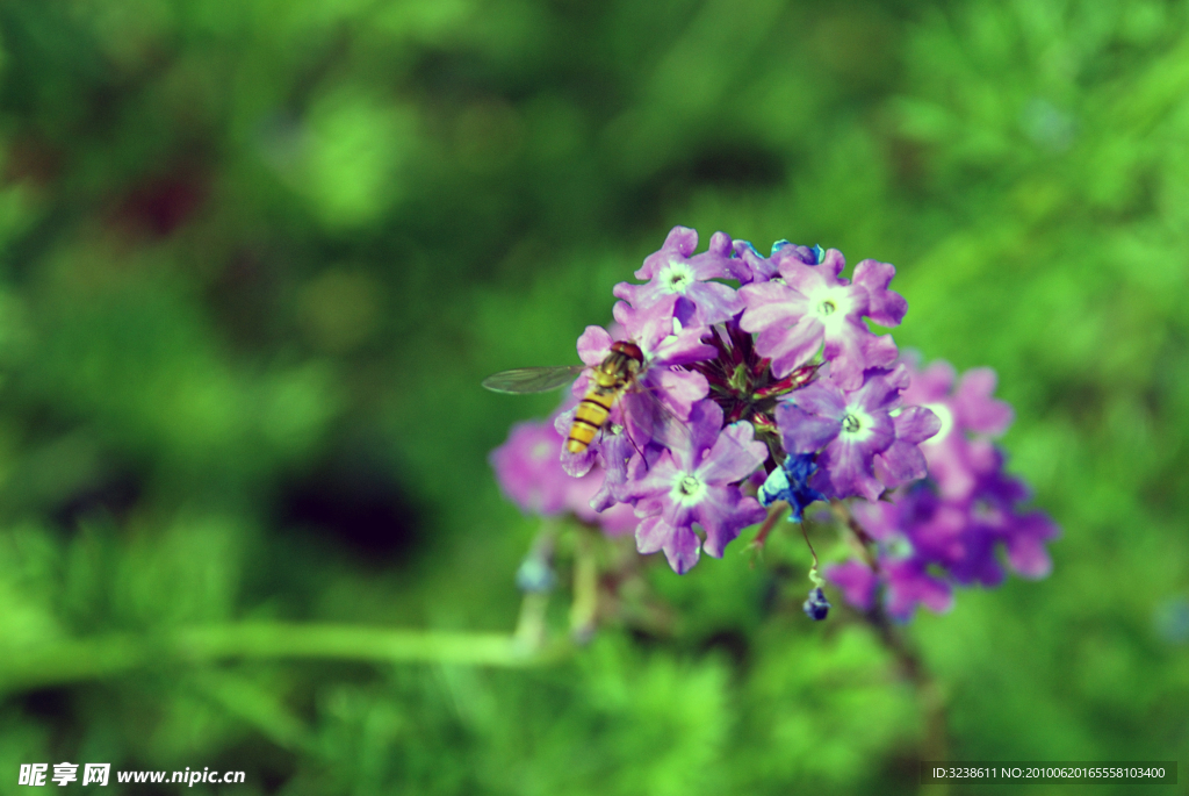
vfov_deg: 6.8
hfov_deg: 10.1
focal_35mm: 202
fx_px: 6695
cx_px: 594
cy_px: 398
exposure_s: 1/250
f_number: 5.6
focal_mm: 135
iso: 200
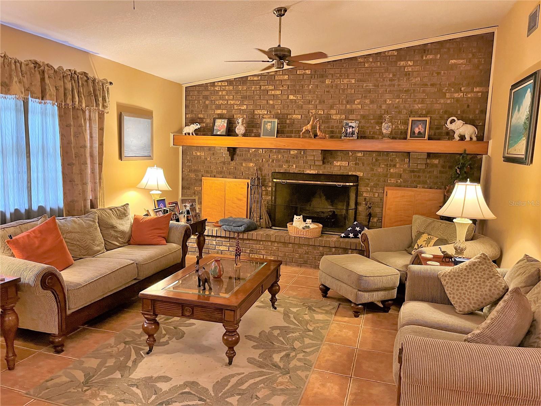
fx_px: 406
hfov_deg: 67.3
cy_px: 203
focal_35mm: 26
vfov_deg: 53.1
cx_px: 270
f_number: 1.6
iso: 500
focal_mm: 5.1
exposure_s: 1/40
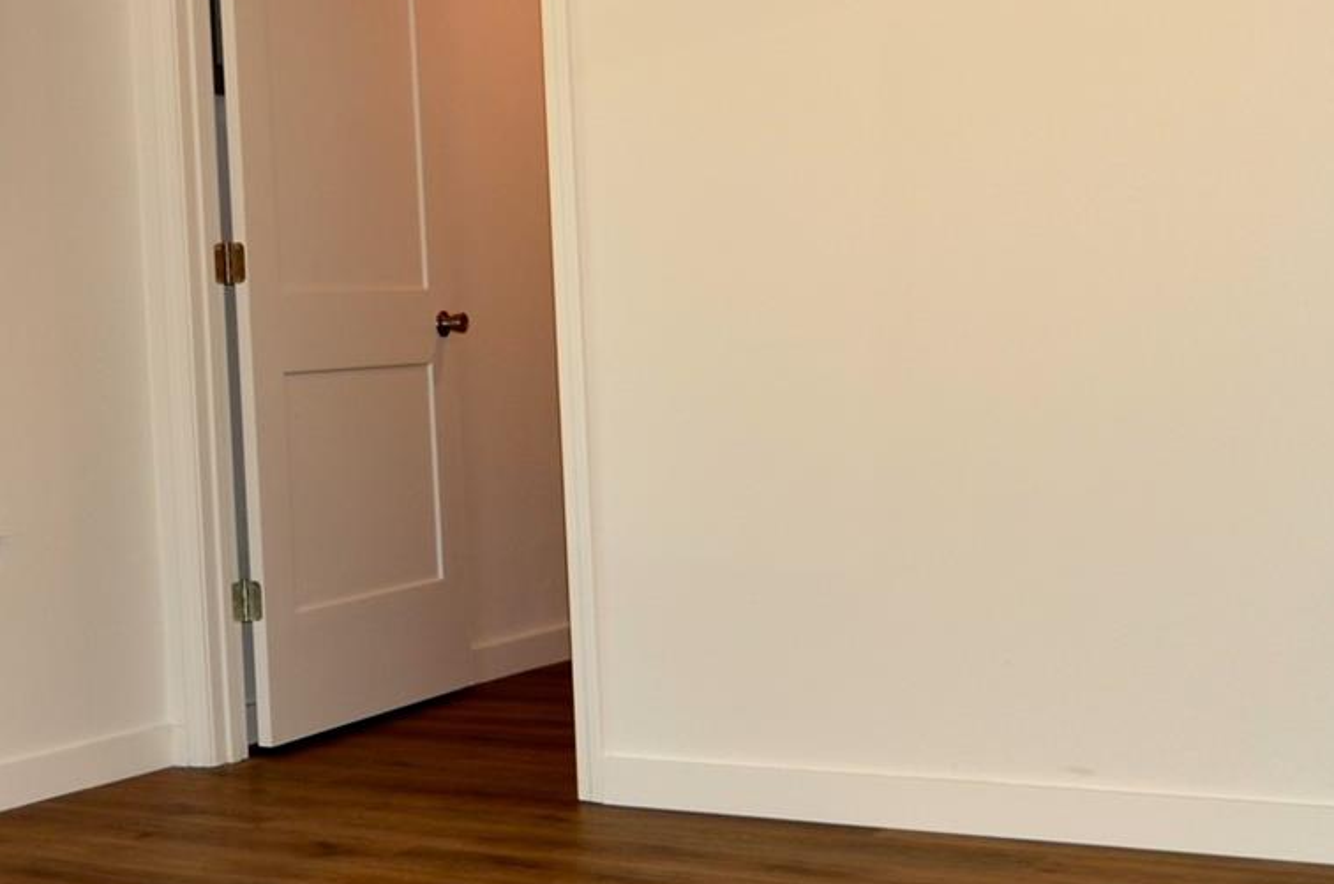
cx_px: 337
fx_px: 2404
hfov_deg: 30.5
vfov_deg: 20.8
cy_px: 434
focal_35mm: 65
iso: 100
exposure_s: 1/60
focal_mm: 16
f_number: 4
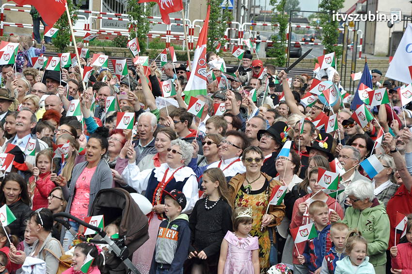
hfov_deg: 13.1
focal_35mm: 158
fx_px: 1801
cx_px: 206
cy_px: 137
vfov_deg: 8.7
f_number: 9
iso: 1250
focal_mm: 105
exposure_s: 1/2000
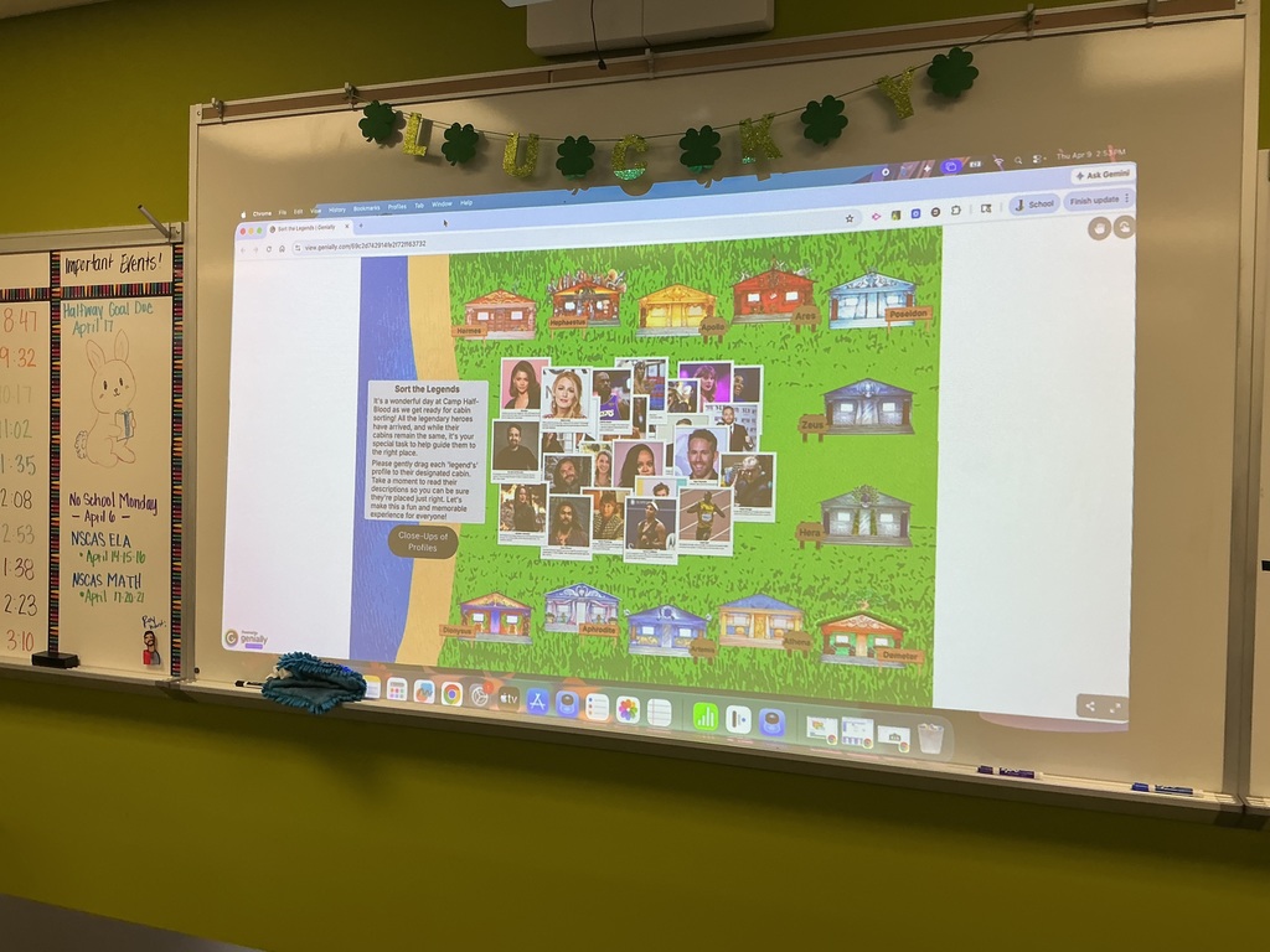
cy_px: 476
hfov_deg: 61.7
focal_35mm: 29
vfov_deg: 48.2
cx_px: 635
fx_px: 1064
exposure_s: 1/120
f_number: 1.8
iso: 40
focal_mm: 3
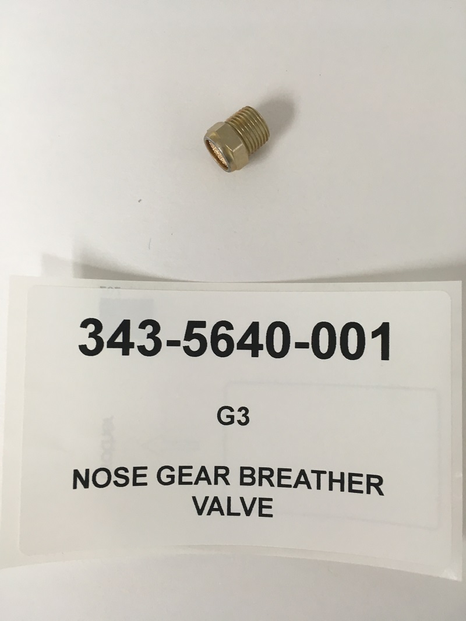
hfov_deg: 48.2
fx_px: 520
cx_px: 233
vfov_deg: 61.6
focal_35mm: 29
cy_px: 310
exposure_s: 1/30
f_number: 2.2
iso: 64
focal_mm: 4.15
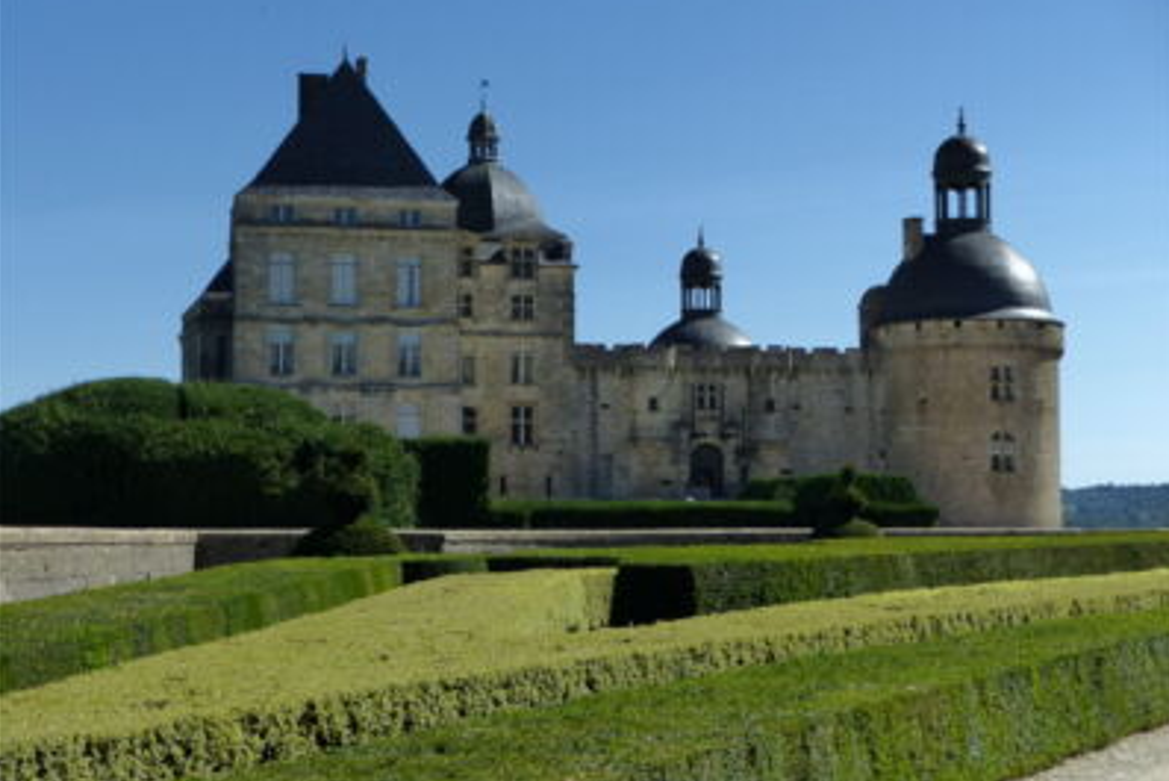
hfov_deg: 30.5
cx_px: 586
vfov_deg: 20.6
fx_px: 2144
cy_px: 354
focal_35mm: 66
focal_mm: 11.4
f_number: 2.8
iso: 200
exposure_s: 1/2000
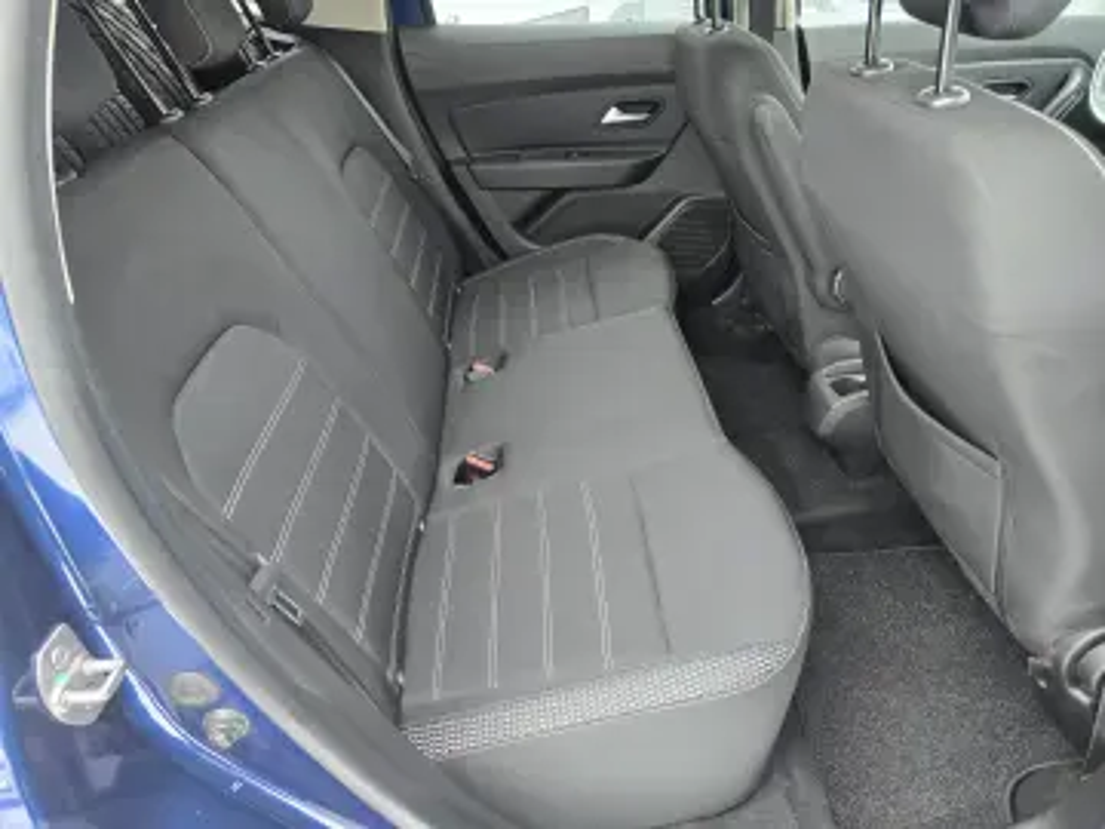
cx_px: 552
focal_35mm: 23
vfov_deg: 58.9
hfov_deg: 73.9
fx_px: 734
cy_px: 414
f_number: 1.7
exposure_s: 1/100
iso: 250
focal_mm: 6.3
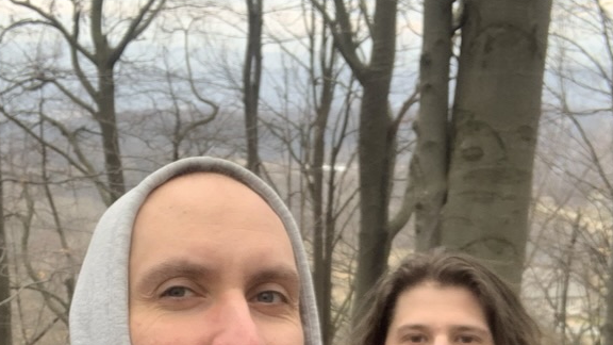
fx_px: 1008
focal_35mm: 62
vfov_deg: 18.7
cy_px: 376
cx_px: 242
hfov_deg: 33.7
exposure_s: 1/102
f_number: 2.2
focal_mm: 2.87
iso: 64
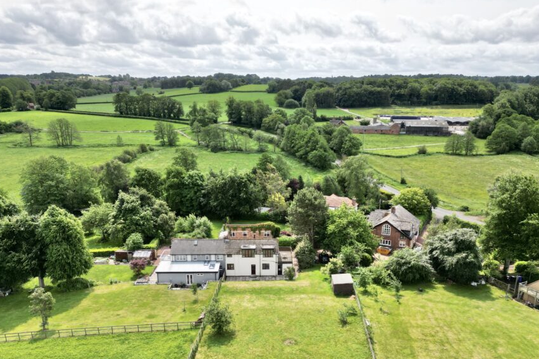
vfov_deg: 43.2
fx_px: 449
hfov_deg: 61.9
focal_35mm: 30
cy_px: 229
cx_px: 279
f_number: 1.7
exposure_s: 1/3200
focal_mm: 6.72
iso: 100
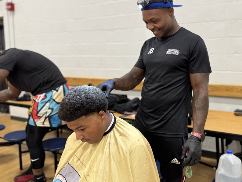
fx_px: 217
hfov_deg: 58.1
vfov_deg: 45.4
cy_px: 86
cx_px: 139
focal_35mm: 31
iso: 320
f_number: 1.78
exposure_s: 1/60
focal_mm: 6.76
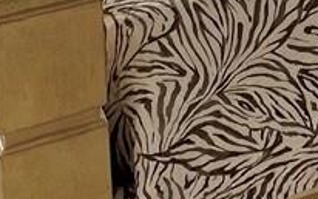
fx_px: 928
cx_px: 303
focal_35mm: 107
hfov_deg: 19.0
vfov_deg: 10.0
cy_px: -344
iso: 32
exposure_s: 1/99
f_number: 1.8
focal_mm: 1.57
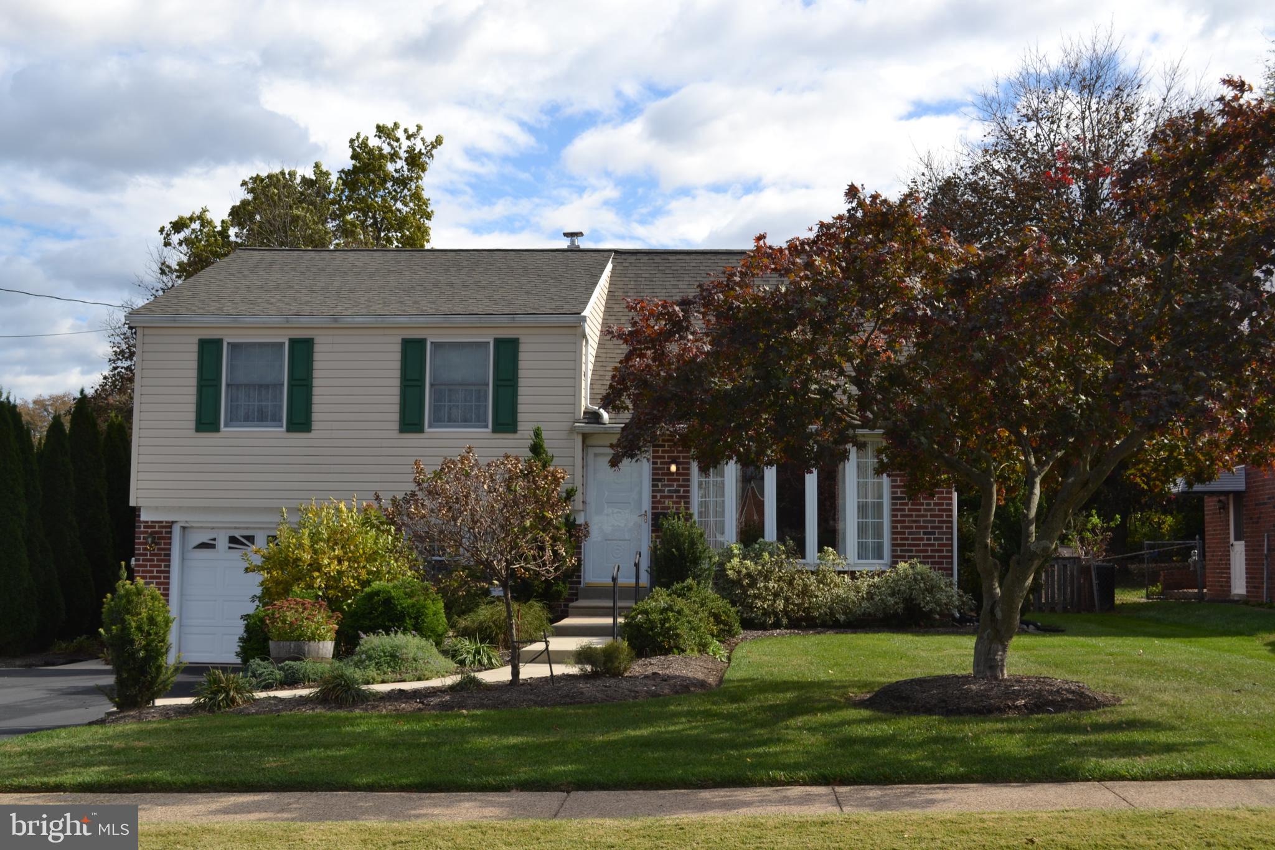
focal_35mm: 42
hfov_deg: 46.4
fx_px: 1487
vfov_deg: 31.9
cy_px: 425
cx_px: 638
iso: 100
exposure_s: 1/200
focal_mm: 28
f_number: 9
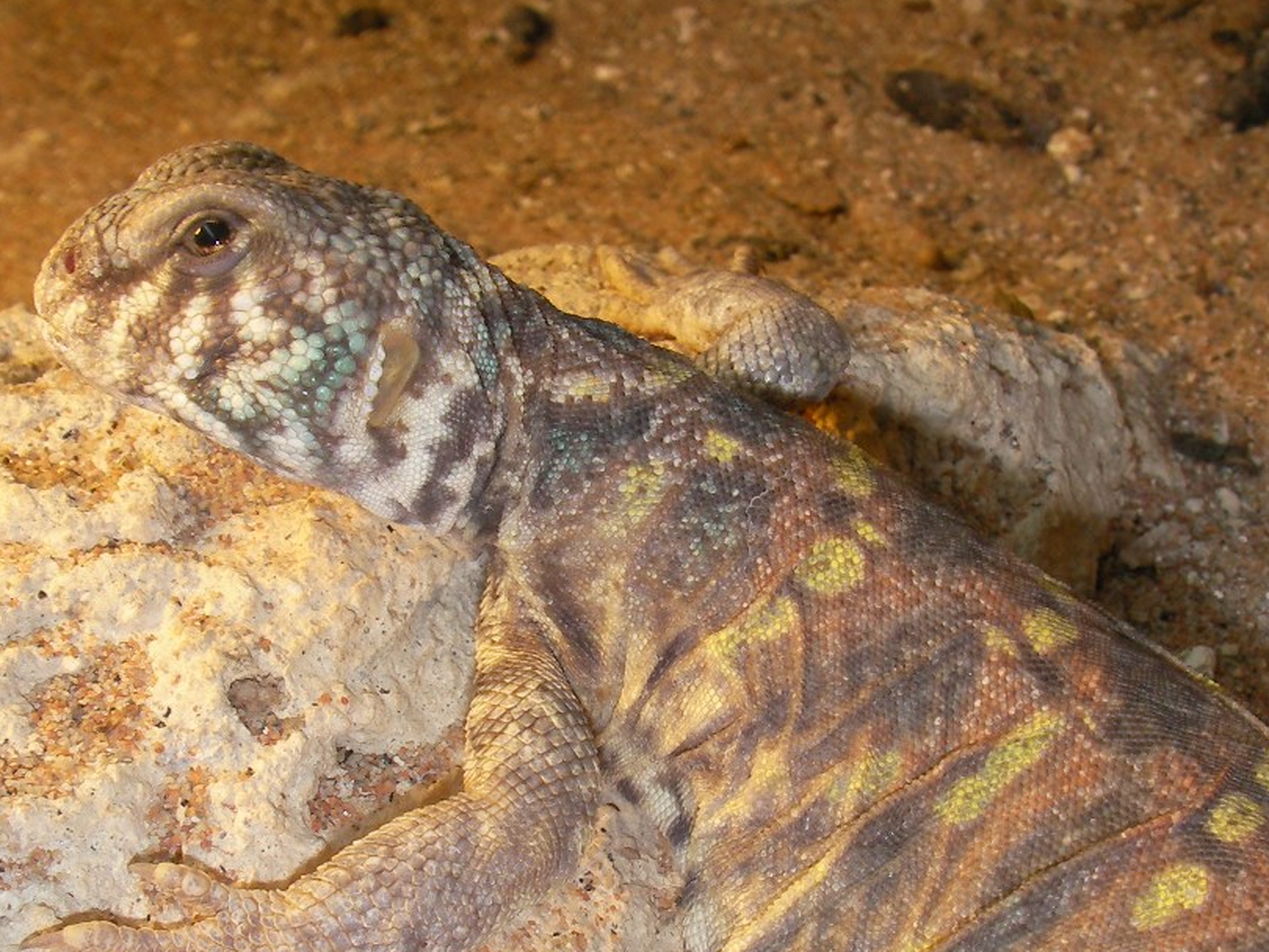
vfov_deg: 25.6
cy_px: 626
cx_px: 638
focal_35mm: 57
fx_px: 2090
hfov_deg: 33.8
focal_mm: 6.3
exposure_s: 1/30
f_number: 5.6
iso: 50
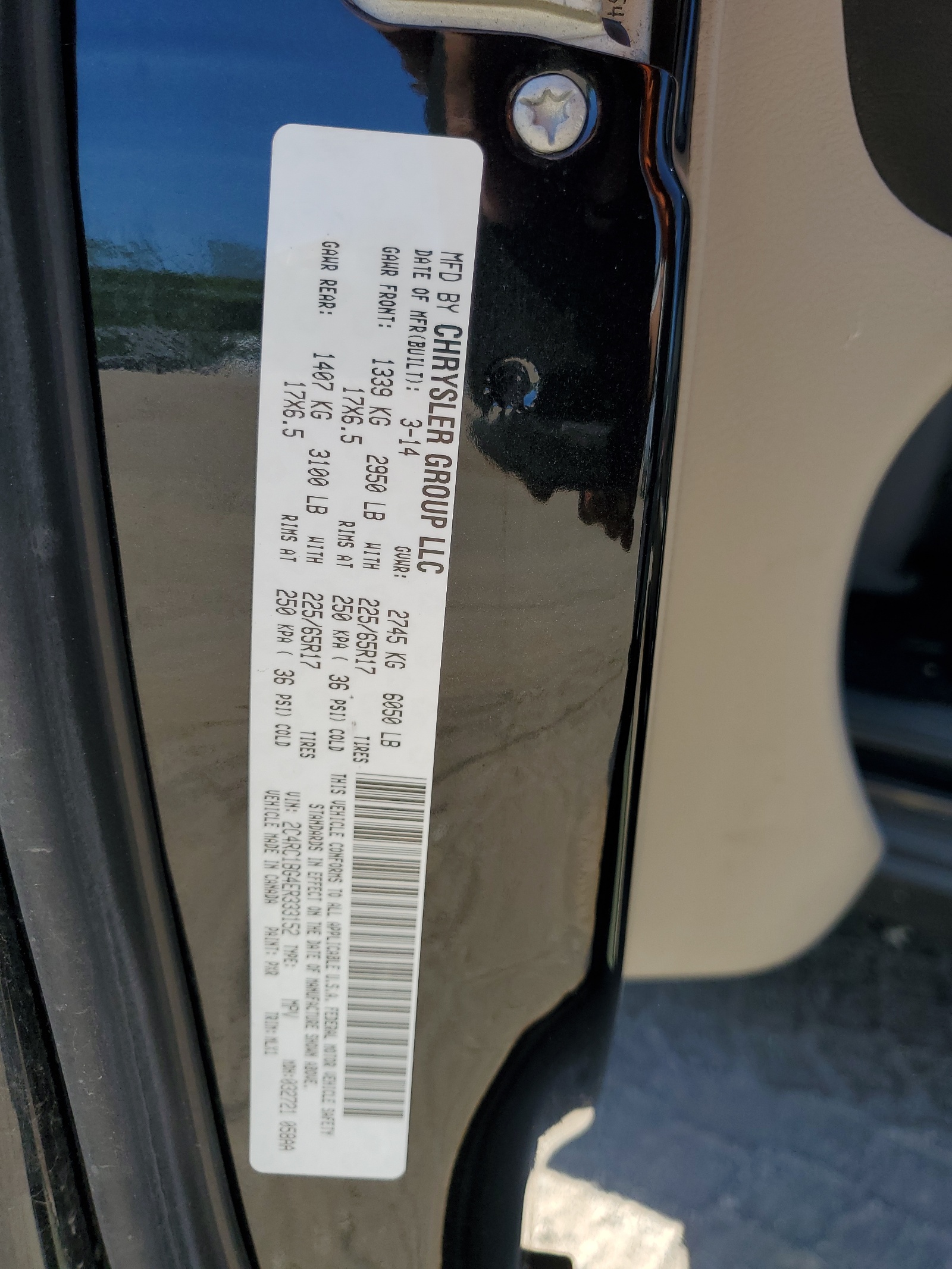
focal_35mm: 26
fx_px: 953
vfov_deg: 67.3
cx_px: 476
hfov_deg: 53.1
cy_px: 634
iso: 50
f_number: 1.5
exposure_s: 1/1111
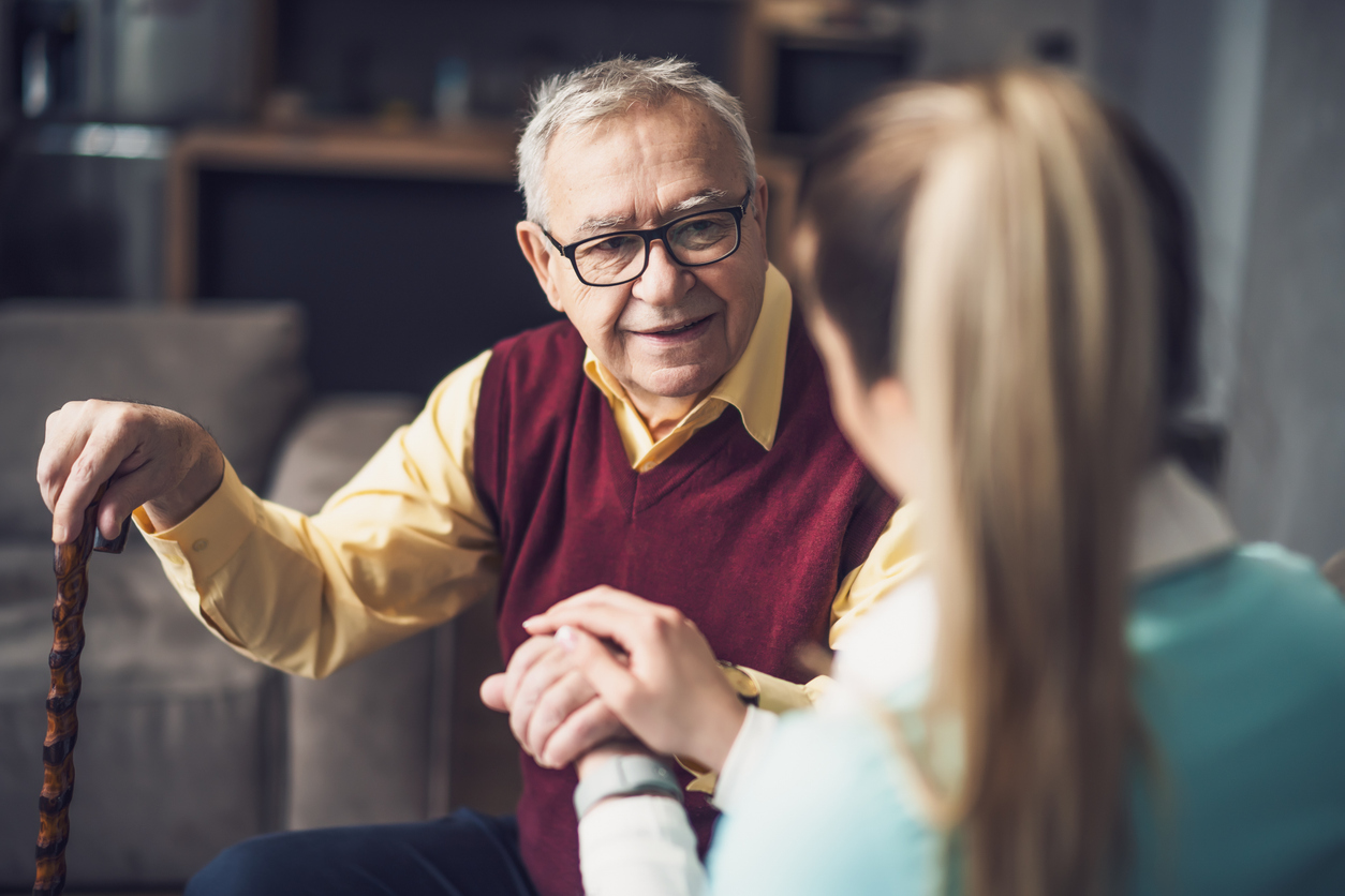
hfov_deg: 39.6
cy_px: 448
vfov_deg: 27.0
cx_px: 672
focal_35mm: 50
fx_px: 1868
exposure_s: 1/160
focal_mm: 50
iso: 200
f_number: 1.4
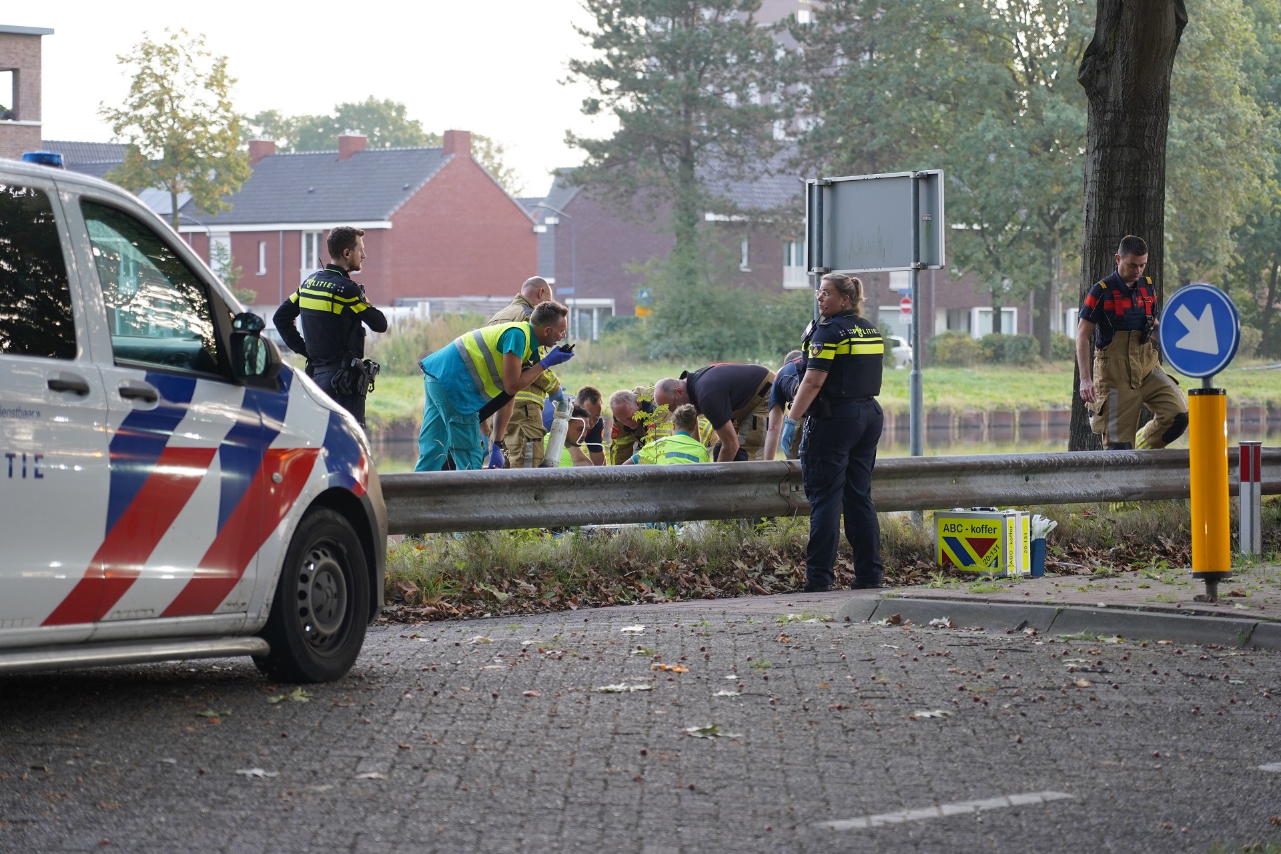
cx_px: 640
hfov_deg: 19.5
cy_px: 427
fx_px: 3736
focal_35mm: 105
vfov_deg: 13.0
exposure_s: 1/160
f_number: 4
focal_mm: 105
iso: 800
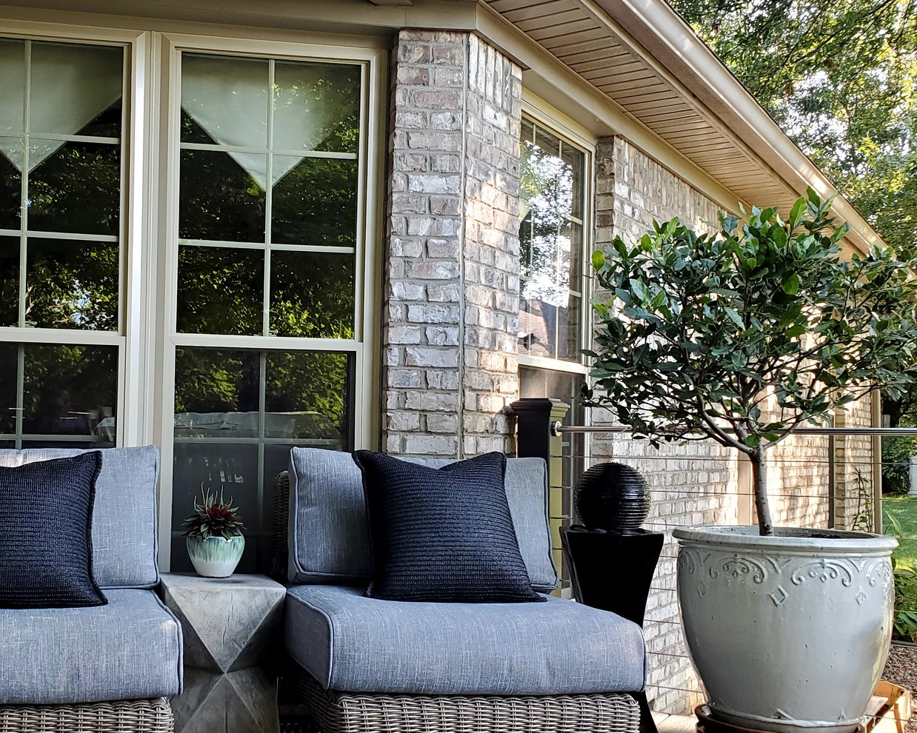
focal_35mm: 41
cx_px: 250
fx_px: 1113
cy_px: 392
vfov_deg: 36.5
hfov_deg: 43.6
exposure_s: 1/120
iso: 100
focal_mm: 4.3
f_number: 2.4
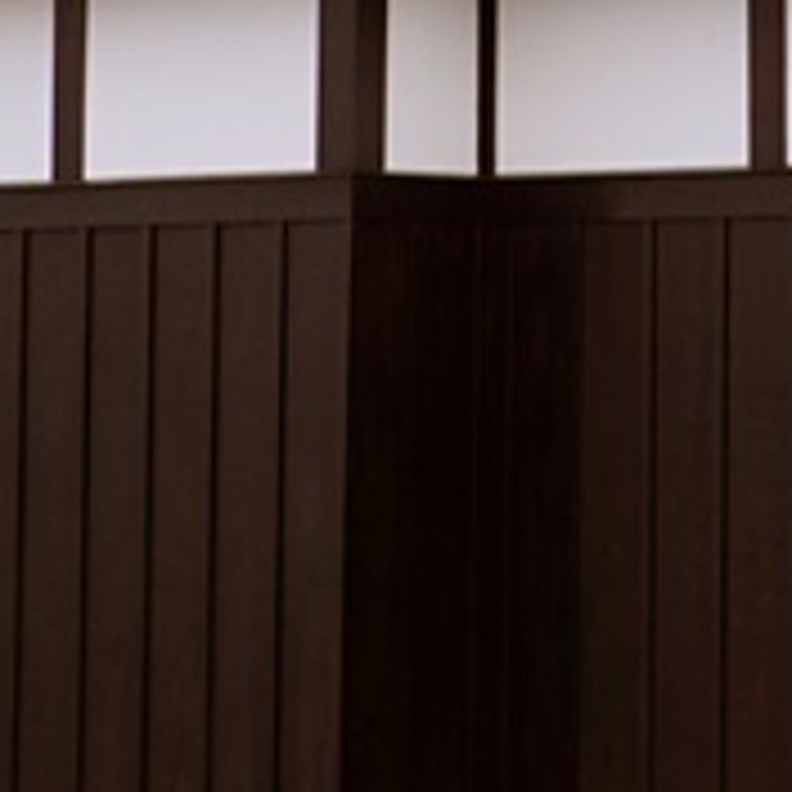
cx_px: 868
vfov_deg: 7.8
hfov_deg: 7.8
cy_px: -225
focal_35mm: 222
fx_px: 5747
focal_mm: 12.51
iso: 250
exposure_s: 1/40
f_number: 3.5
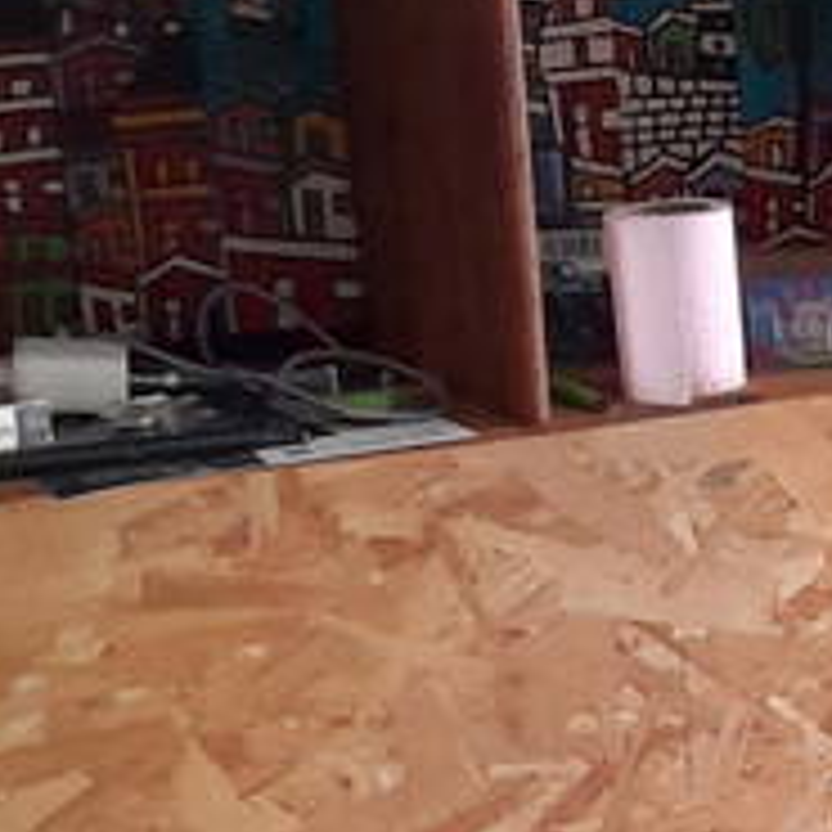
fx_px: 2665
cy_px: 729
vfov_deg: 17.5
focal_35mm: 98
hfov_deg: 16.2
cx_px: 1264
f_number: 1.8
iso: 320
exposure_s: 1/60
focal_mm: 3.98
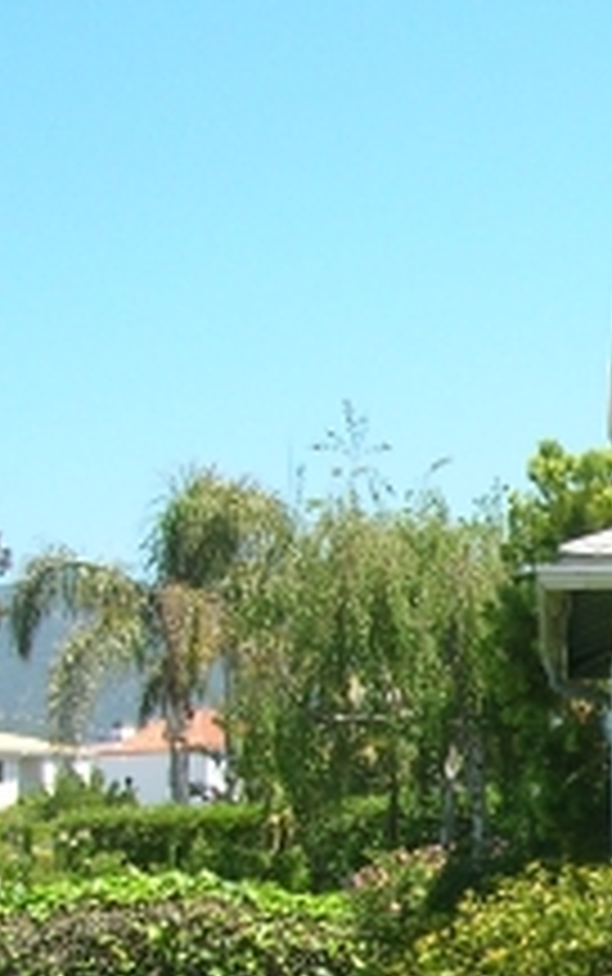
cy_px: 801
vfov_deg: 18.2
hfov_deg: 11.1
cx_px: 950
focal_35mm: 113
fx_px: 3010
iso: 50
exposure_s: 1/180
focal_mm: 5.7
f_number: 4.9
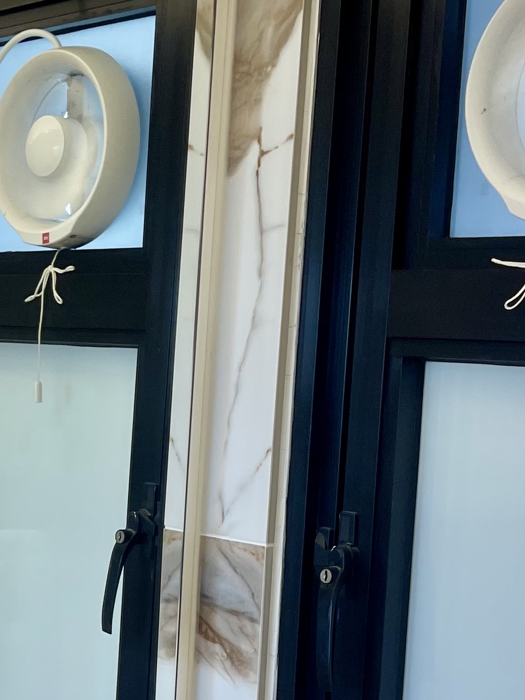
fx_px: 1517
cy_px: 433
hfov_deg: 19.1
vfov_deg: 25.9
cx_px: 8
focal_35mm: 75
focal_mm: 5.1
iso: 125
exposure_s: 1/100
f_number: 1.6
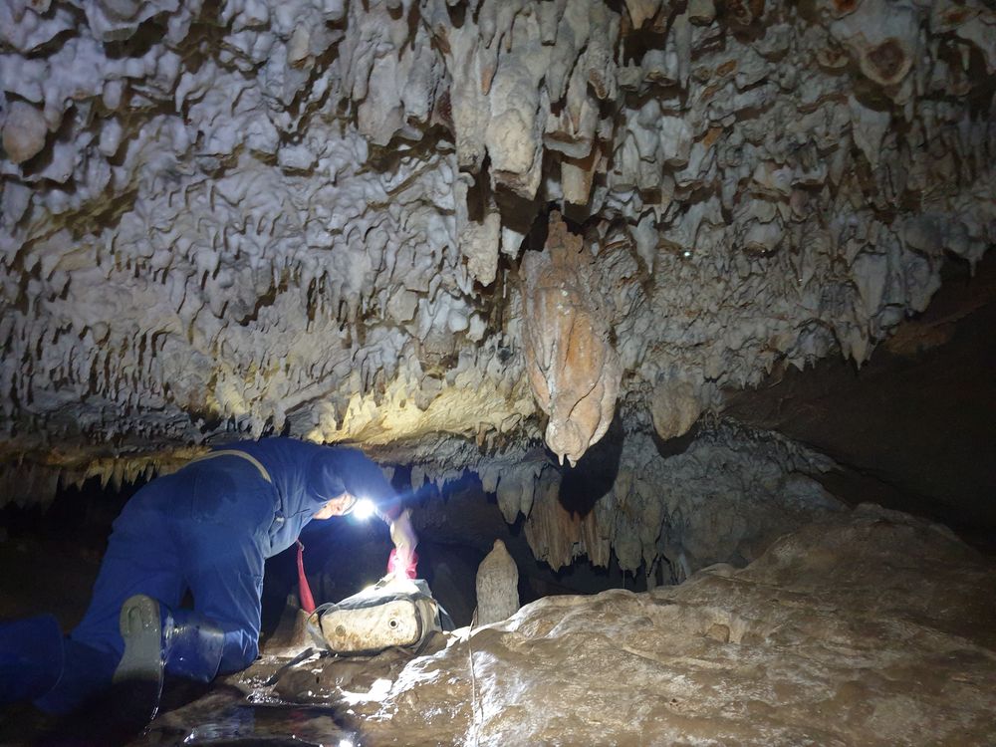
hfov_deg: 67.3
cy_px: 374
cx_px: 498
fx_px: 748
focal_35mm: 26
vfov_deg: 53.1
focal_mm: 4.3
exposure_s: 1/15
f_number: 1.5
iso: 320
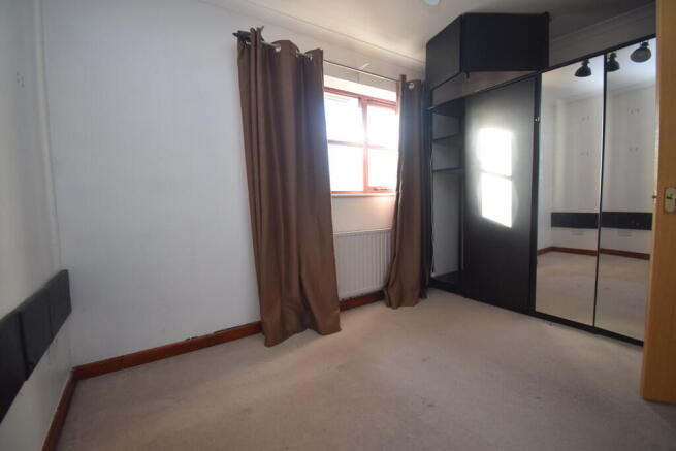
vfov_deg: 77.4
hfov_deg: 100.4
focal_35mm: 15
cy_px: 226
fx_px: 282
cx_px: 338
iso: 1000
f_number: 4.5
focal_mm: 10
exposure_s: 1/60
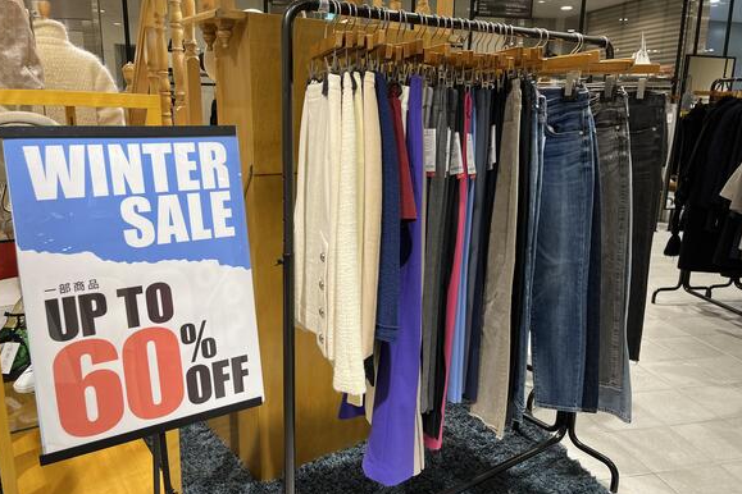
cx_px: 368
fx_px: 577
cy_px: 244
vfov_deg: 46.4
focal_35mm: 28
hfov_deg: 65.5
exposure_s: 1/120
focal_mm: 5.1
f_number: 1.6
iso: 40
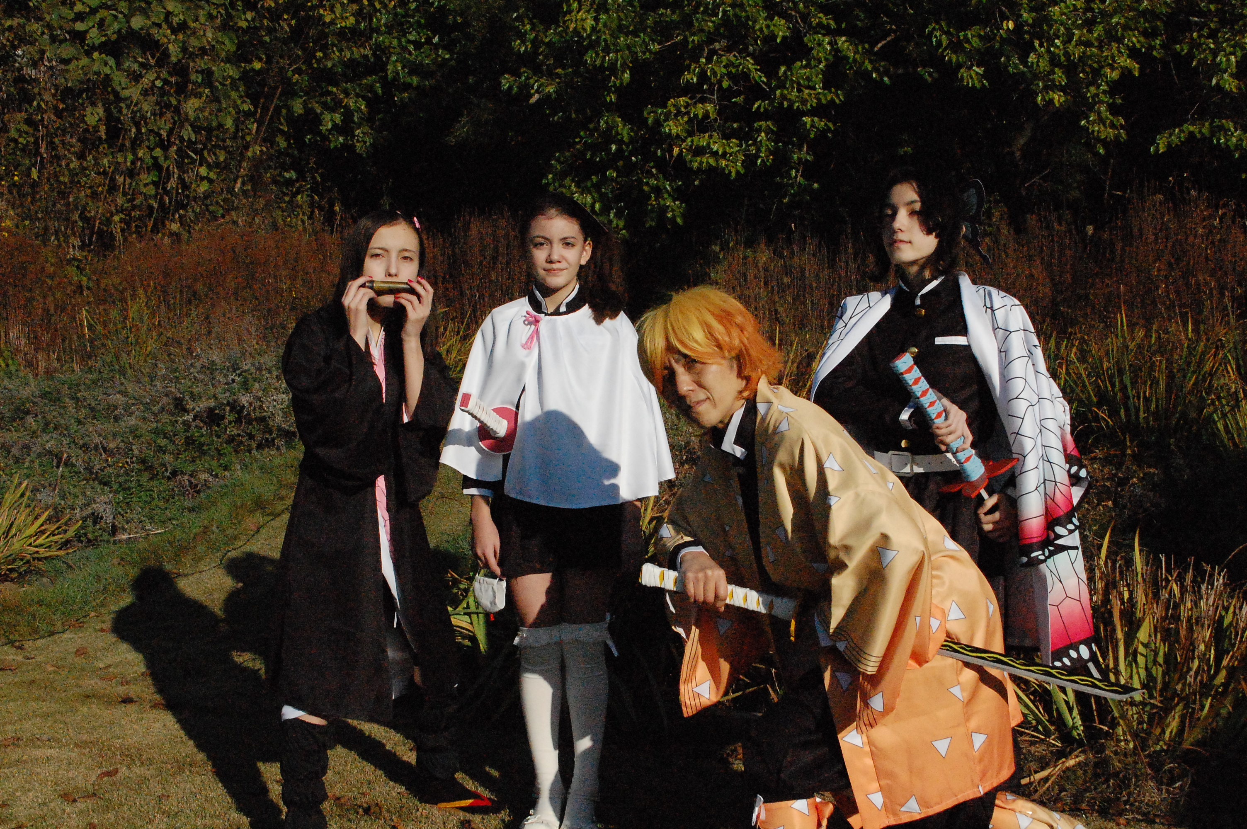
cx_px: 624
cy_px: 414
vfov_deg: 34.1
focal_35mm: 39
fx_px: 1350
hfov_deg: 49.6
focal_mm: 26
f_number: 14
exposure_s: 1/4000
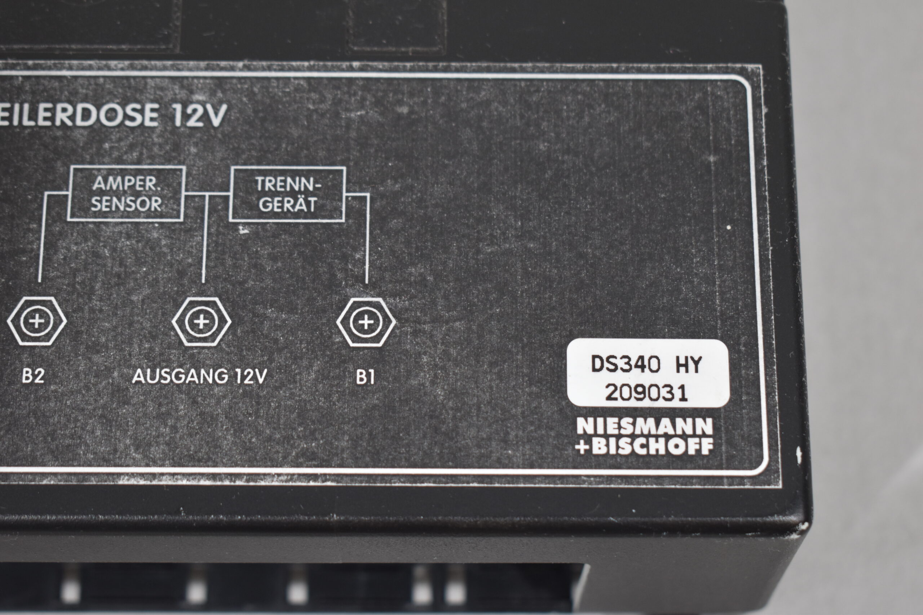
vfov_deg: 18.9
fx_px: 1846
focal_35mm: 72
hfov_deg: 28.1
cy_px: 308
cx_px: 462
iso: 500
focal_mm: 48
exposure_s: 1/60
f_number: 5.6
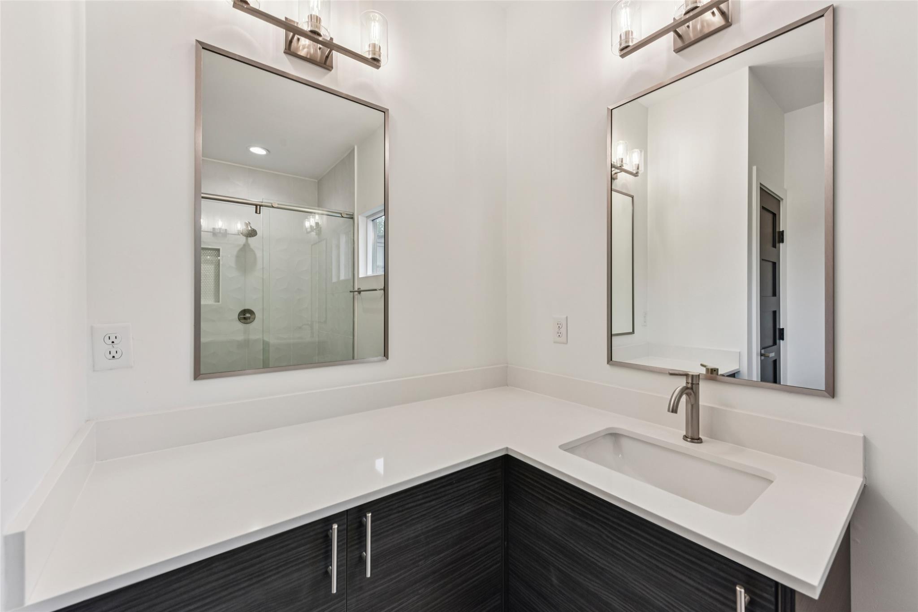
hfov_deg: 104.3
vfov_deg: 81.2
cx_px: 459
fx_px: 357
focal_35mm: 14
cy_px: 306
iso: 100
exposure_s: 1/15
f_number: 8
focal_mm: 14
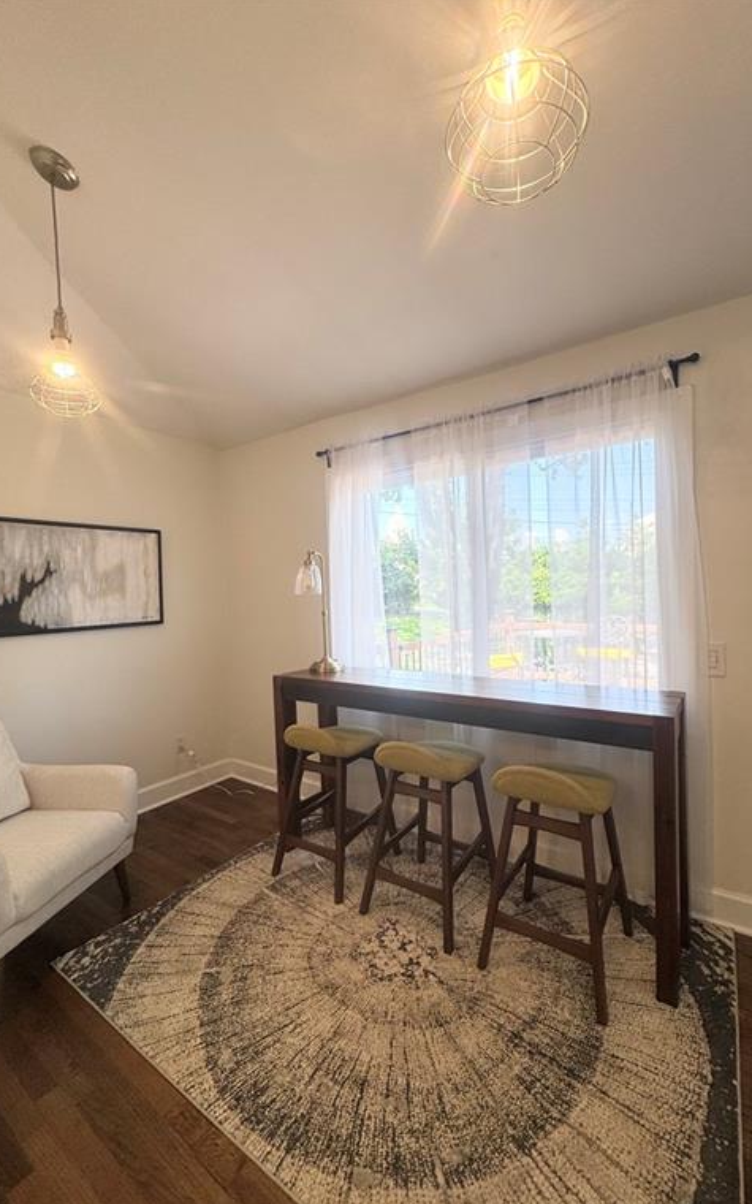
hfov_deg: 74.6
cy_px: 604
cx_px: 410
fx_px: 492
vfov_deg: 101.5
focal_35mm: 15
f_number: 2.2
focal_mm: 2.22
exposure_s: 1/120
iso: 50
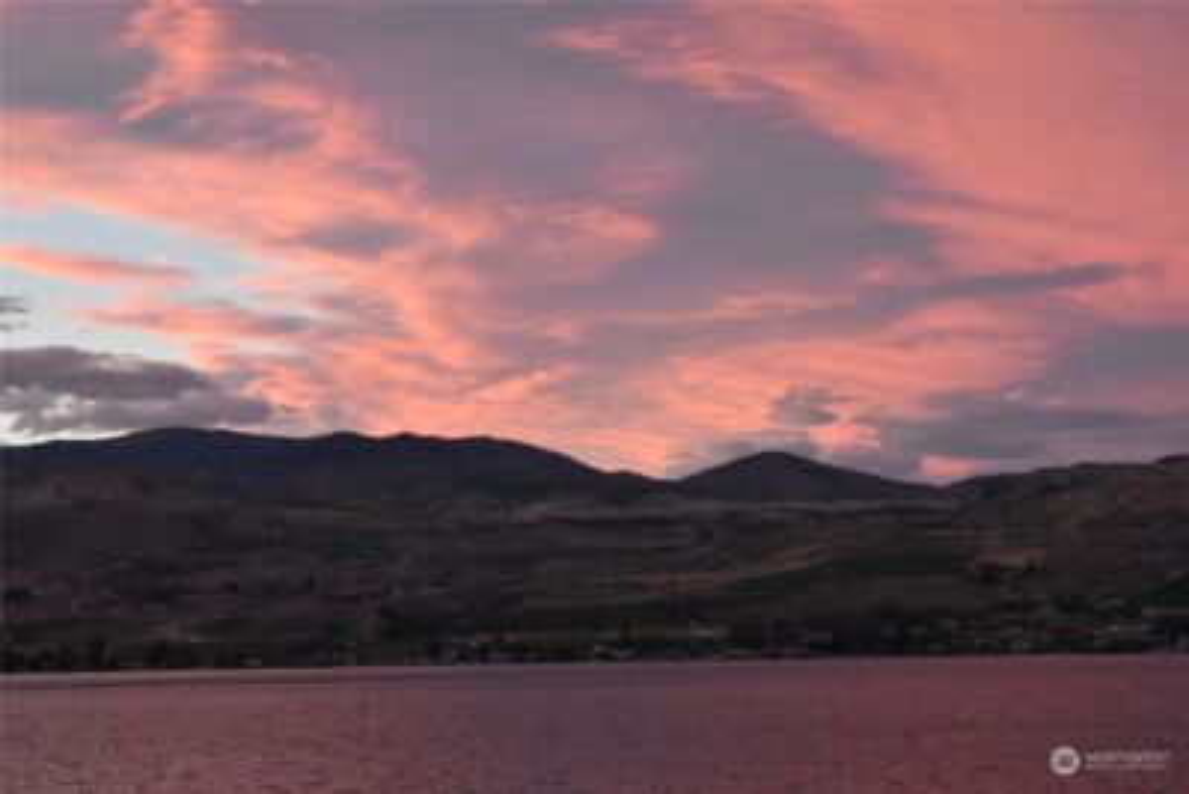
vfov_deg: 16.6
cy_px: 397
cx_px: 594
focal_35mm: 82
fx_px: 2726
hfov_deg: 24.6
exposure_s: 1/200
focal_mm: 55
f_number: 5.6
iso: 3200
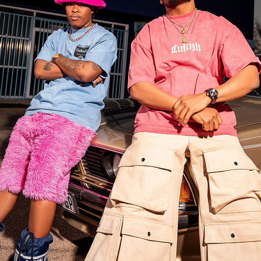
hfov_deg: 38.3
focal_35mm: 44
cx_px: 144
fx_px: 375
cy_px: 37
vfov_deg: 36.5
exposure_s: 1/250
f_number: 4
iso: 50
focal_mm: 24
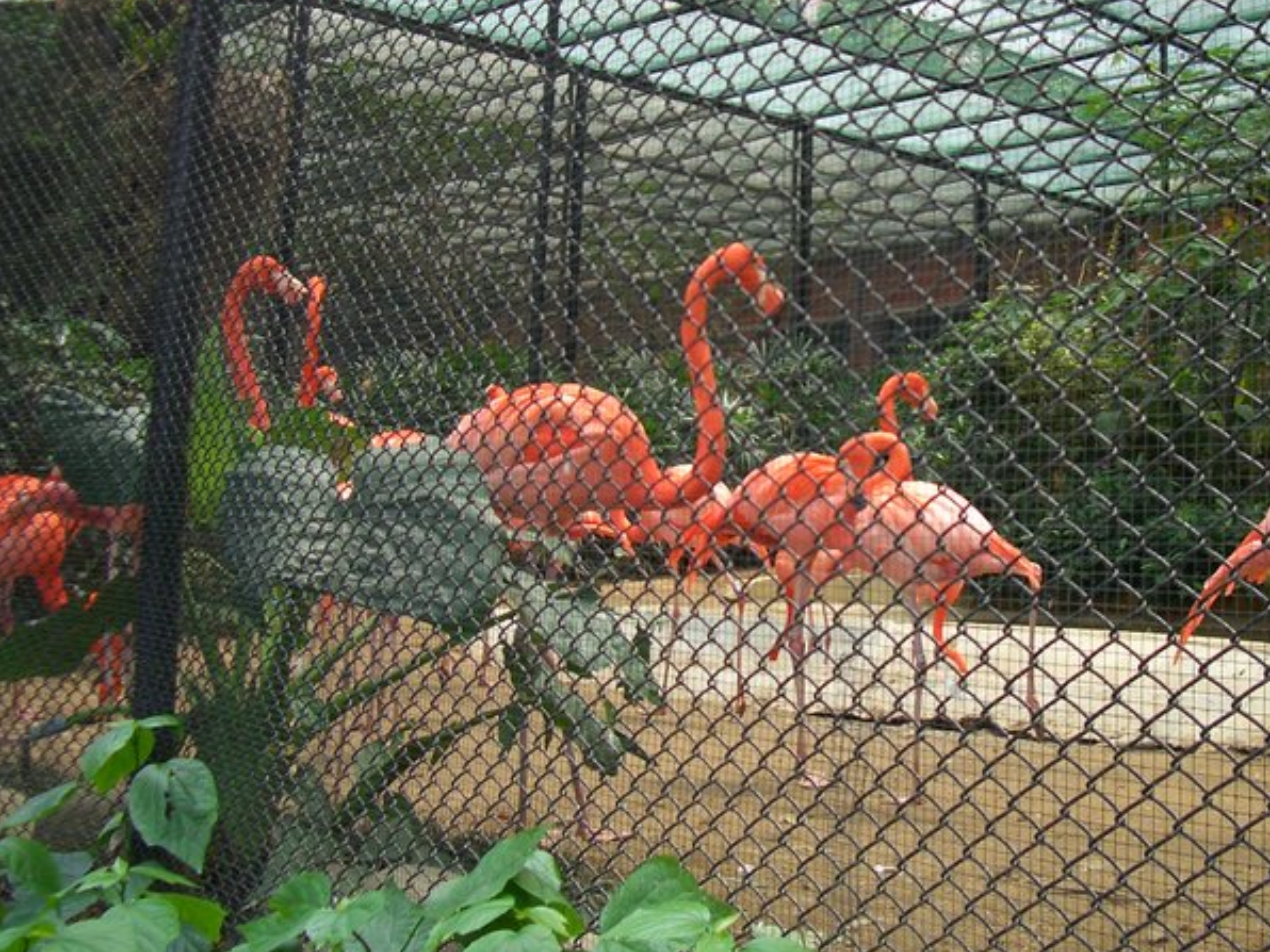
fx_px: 1724
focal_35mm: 47
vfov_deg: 30.8
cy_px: 371
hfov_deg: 40.1
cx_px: 814
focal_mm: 5.8
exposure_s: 1/160
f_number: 2.6
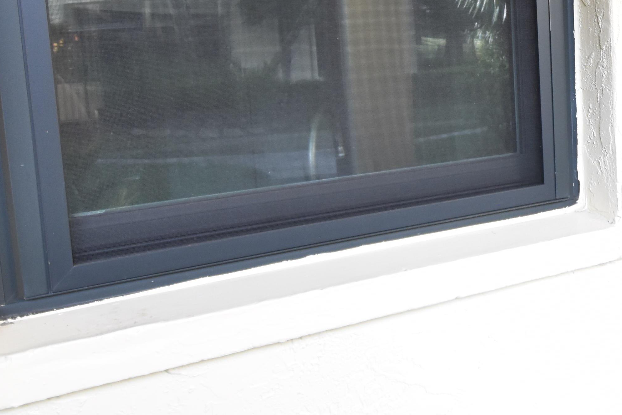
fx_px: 777
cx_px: 592
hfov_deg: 39.5
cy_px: 94
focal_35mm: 45
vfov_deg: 29.3
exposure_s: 1/250
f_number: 3.5
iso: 800
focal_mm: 10
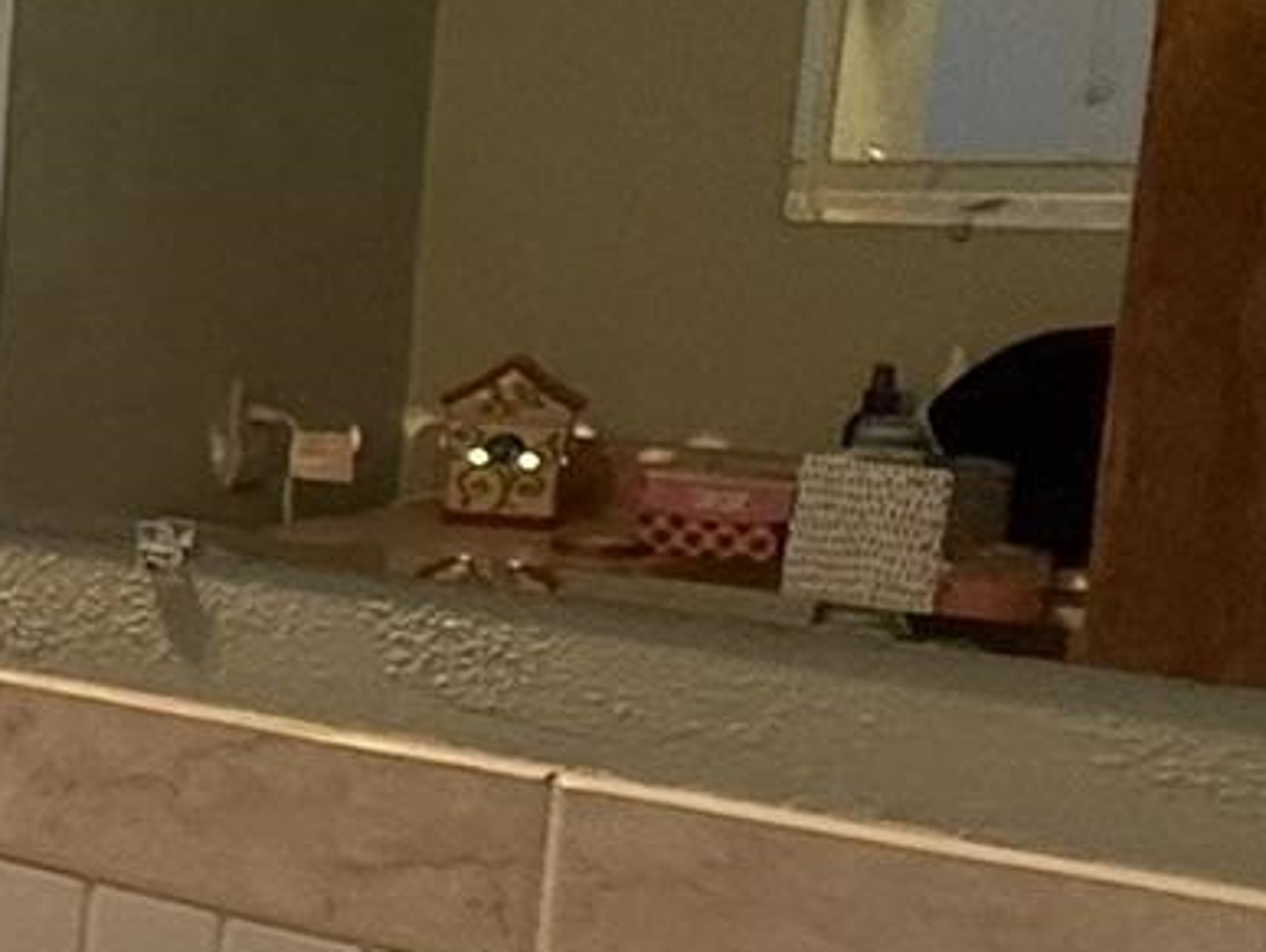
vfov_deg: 19.9
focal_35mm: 74
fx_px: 2709
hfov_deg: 16.3
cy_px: 451
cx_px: -1554
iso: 320
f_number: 2.2
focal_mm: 2.22
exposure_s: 1/120
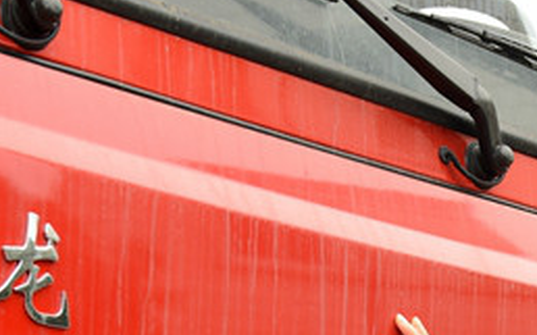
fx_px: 1975
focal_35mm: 135
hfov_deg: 15.4
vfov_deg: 9.2
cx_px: 452
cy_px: 612
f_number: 5
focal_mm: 38
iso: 640
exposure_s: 1/160
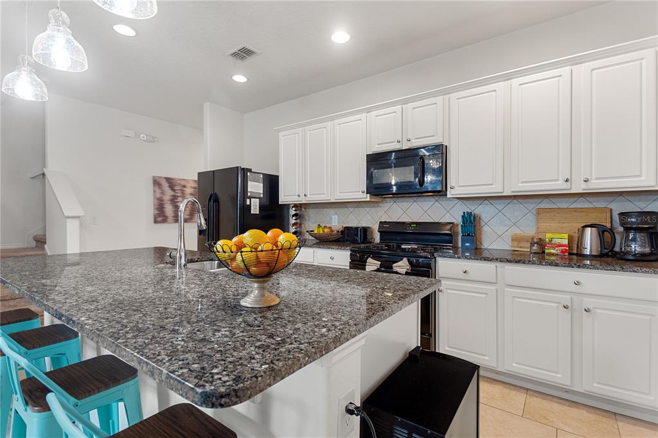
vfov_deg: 77.3
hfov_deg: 100.4
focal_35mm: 15
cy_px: 219
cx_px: 329
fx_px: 274
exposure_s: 1/5
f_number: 4.5
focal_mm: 10
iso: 400
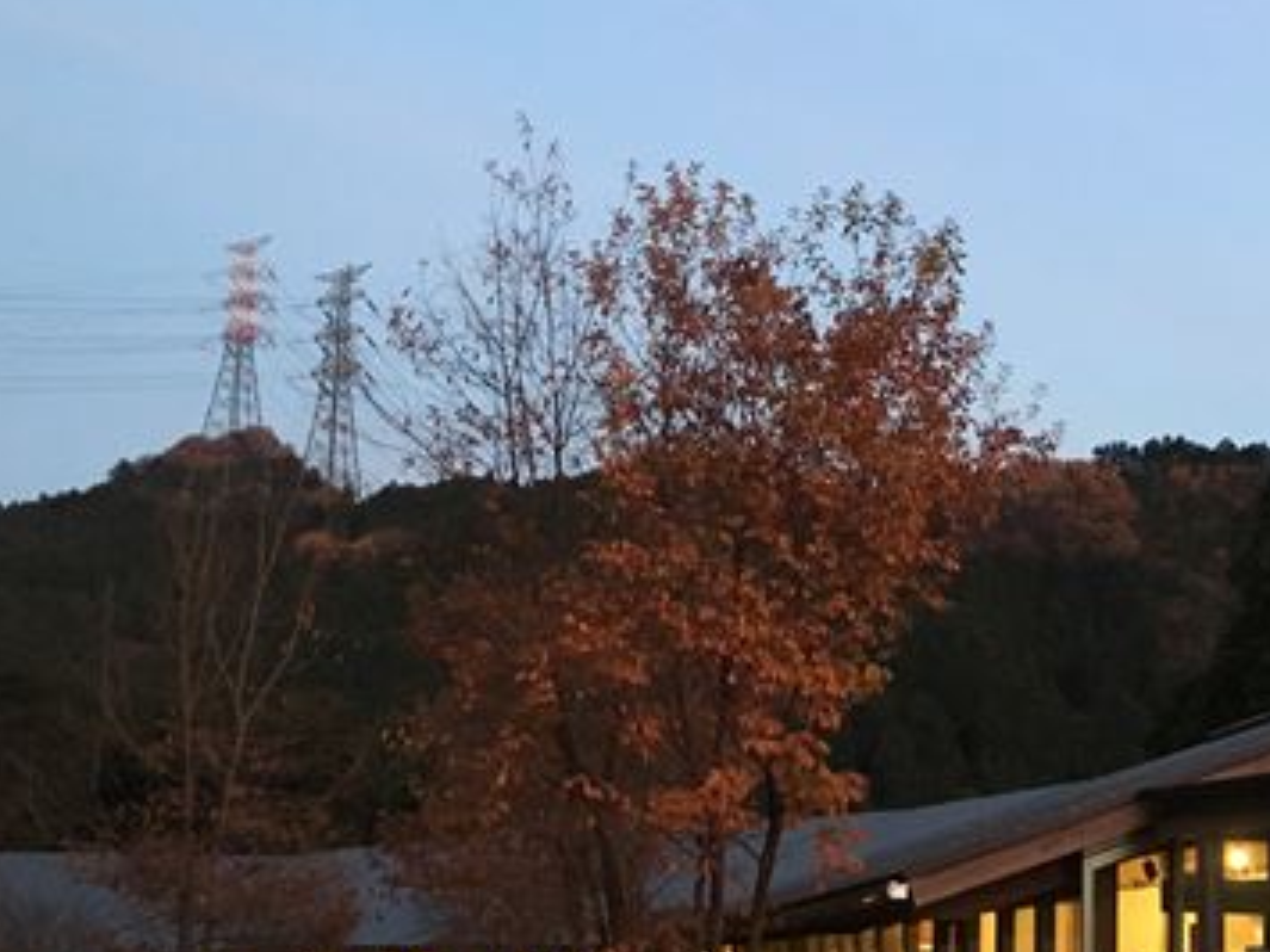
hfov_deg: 37.7
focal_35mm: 49
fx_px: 1797
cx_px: 987
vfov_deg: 29.2
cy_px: 719
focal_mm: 4.15
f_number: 2.2
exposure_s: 1/15
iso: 250
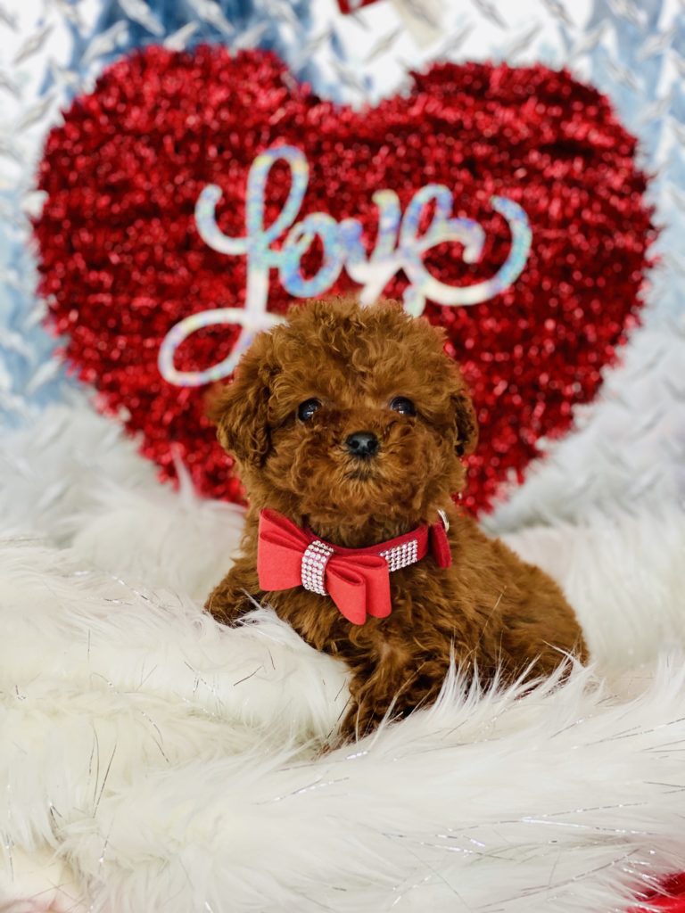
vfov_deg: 36.8
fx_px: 1372
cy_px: 456
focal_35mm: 52
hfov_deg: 28.0
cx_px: 342
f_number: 2
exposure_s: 1/120
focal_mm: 6
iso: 80
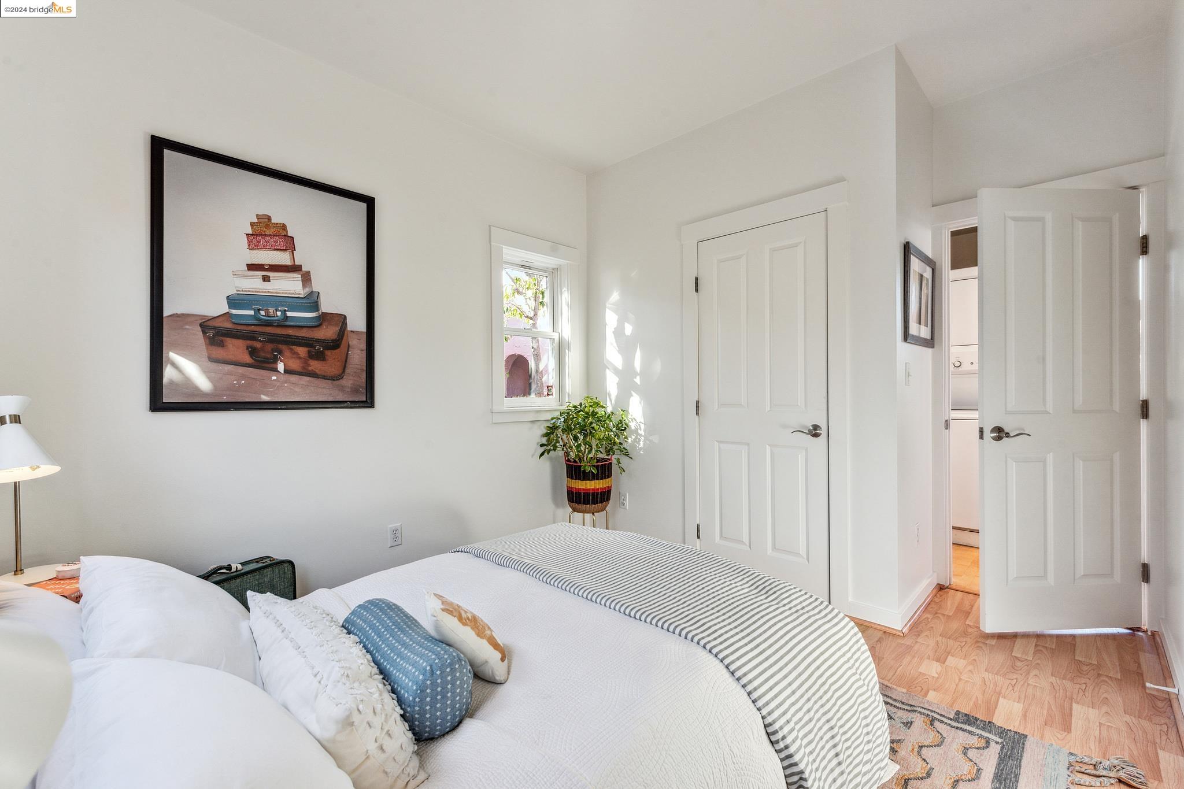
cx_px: 592
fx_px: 526
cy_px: 394
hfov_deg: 96.7
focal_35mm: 16
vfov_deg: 73.7
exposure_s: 1/15
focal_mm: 16
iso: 250
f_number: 9
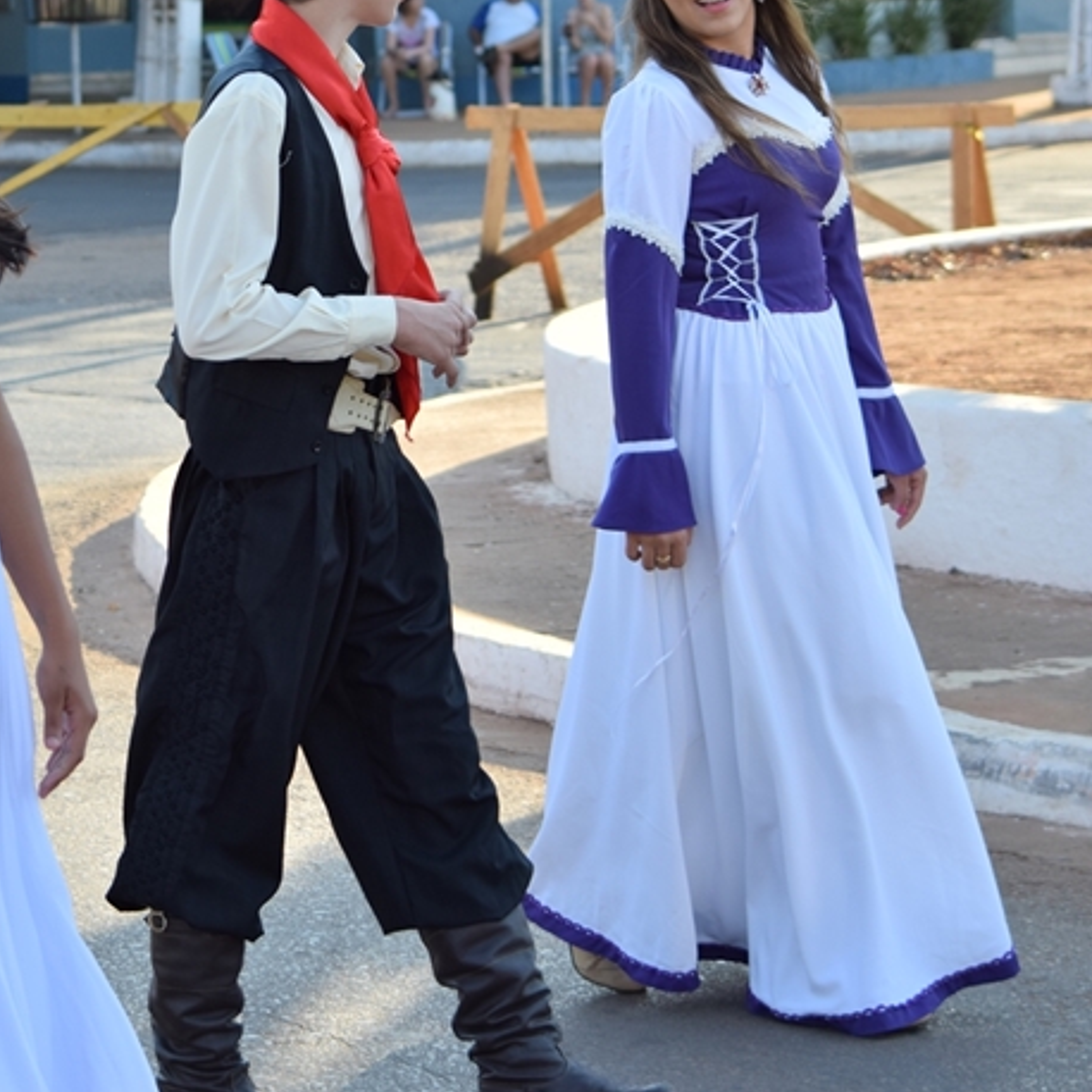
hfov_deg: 12.6
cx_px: 305
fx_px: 4919
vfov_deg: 12.7
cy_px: 384
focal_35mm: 138
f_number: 4.5
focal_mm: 55
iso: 100
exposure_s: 1/200
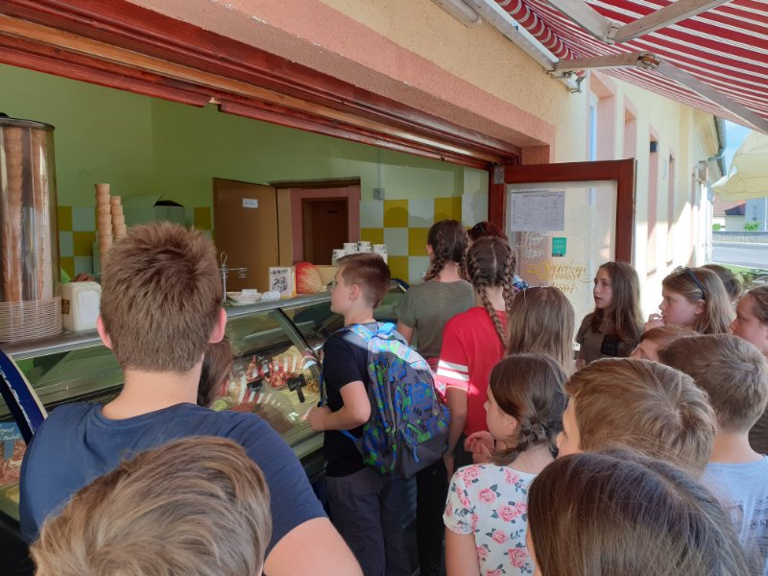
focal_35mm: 26
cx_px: 384
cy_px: 288
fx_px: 577
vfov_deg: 53.1
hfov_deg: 67.3
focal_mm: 4.3
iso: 50
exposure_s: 1/200
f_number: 2.4
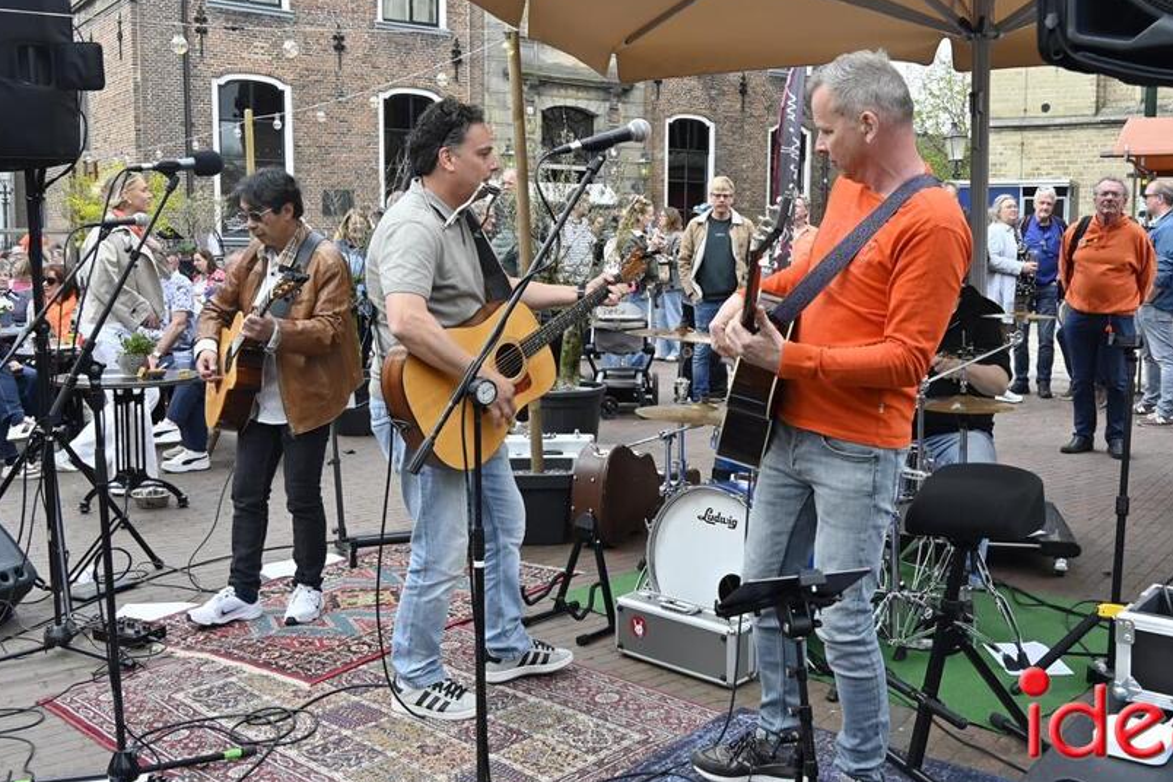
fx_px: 1205
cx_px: 645
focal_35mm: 37
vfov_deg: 35.9
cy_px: 348
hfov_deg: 51.8
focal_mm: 20
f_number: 5.6
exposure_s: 1/250
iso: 200
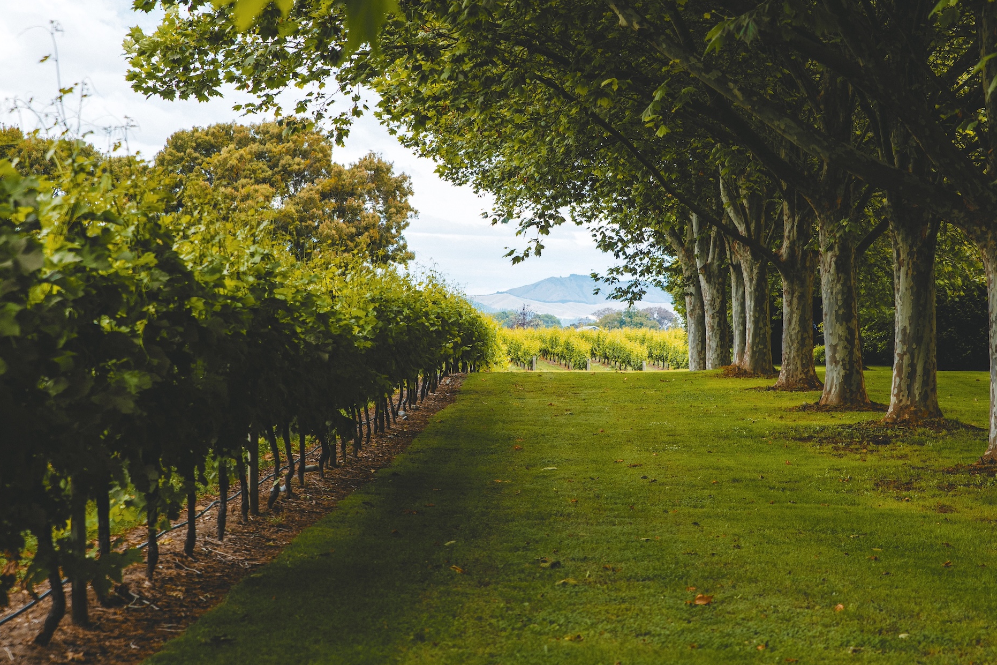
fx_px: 2603
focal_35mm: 94
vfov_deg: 14.5
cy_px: 270
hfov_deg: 21.7
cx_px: 577
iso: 125
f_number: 4.5
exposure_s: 1/400
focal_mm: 70
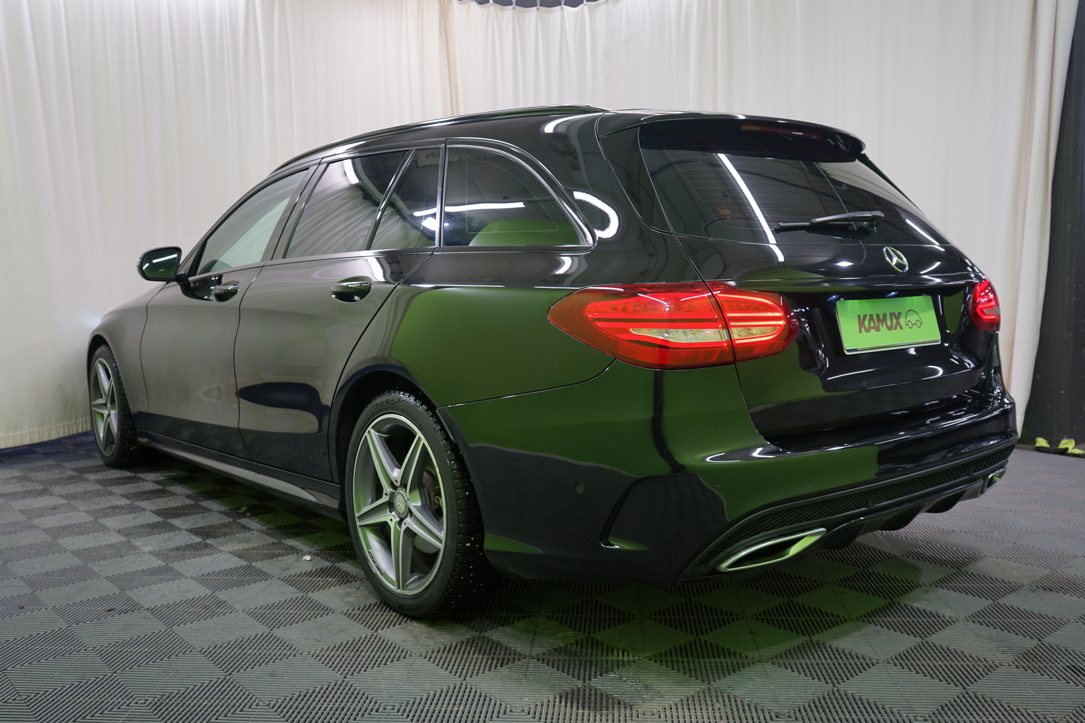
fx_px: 904
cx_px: 542
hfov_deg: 61.9
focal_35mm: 30
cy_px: 362
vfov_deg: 43.6
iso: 200
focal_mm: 30
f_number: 5
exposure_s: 1/40
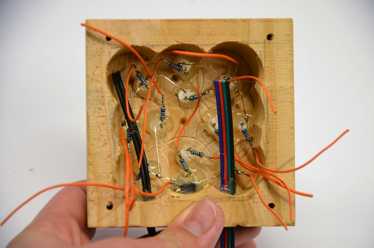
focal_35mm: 158
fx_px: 1633
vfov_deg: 8.7
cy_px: 124
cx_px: 187
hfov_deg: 13.1
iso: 1000
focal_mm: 105
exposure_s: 1/60
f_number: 5.6
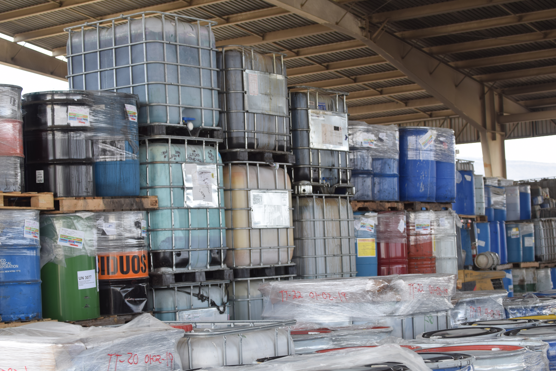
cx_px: 278
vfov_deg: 18.2
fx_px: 1158
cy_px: 186
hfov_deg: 27.0
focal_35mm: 75
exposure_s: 1/160
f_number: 6.3
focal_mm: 50
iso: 200
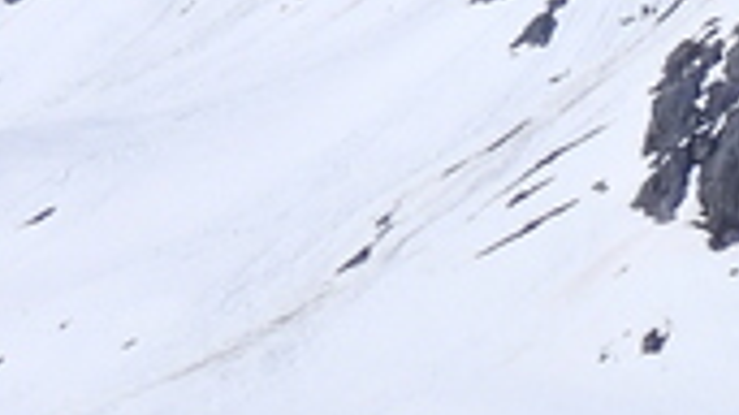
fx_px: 12006
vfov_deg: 2.0
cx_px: 2450
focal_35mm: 613
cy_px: 994
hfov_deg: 3.4
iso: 100
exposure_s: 1/1600
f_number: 4.5
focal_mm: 13.4
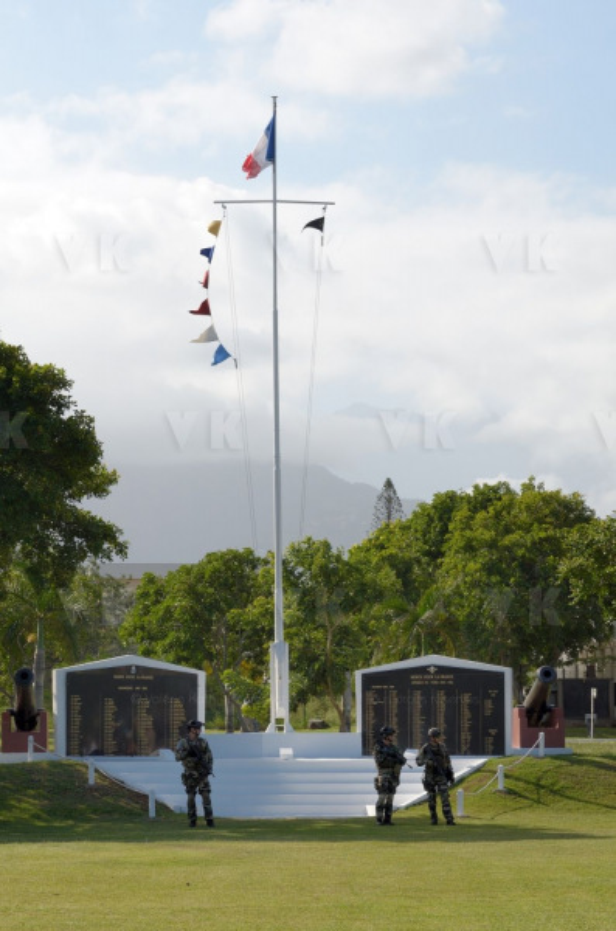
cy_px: 466
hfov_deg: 11.1
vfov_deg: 16.7
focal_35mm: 123
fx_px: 3173
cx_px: 308
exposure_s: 1/250
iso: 100
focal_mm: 82
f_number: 8
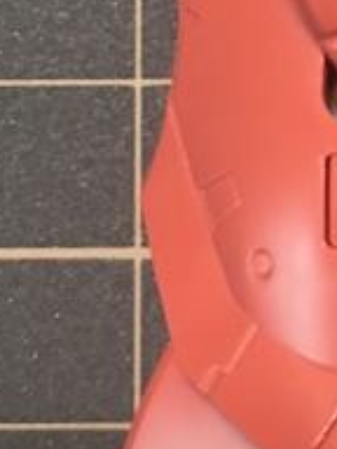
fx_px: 1571
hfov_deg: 12.1
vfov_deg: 15.9
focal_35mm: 121
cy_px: -16
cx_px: 311
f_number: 2.2
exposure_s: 1/8
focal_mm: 4.15
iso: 100
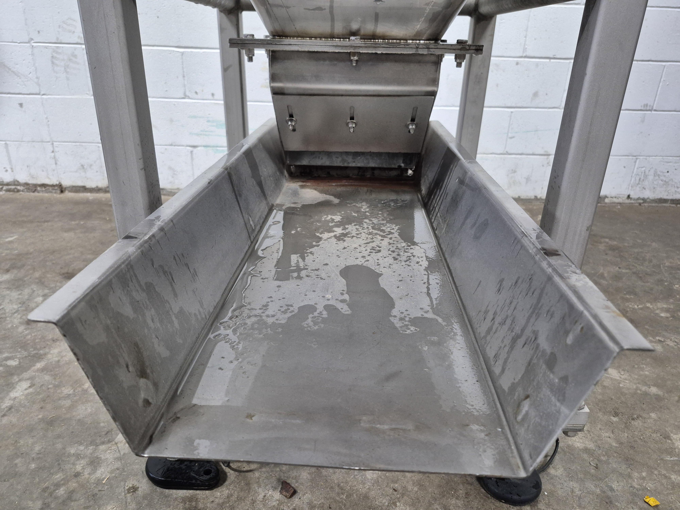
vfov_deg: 58.9
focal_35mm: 23
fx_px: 452
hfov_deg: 73.9
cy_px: 255
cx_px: 340
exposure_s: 1/120
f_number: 1.8
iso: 640
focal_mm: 5.4
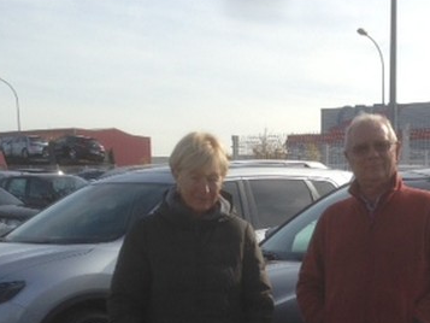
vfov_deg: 19.2
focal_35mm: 74
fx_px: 920
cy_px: 343
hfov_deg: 25.8
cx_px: 355
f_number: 2.4
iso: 50
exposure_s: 1/1290
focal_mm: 4.12
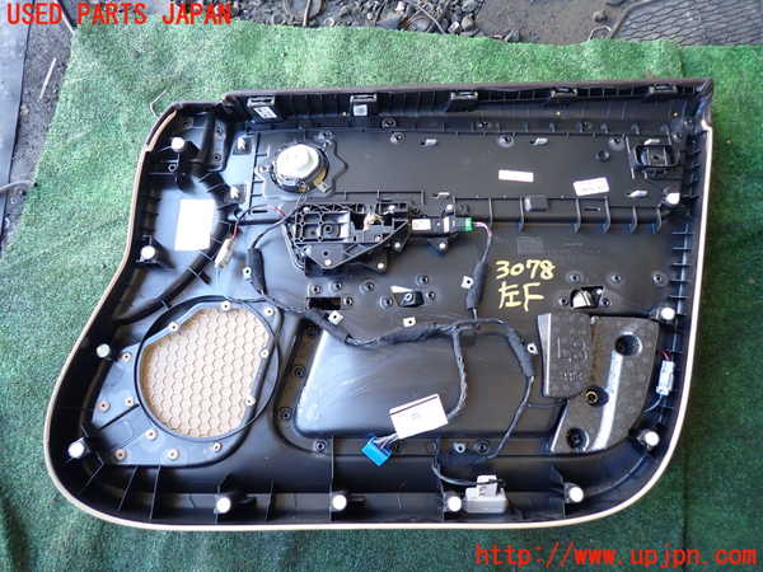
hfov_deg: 69.4
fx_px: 551
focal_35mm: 25
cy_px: 286
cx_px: 382
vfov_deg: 54.9
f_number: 2
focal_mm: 4.5
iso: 200
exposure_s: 1/50
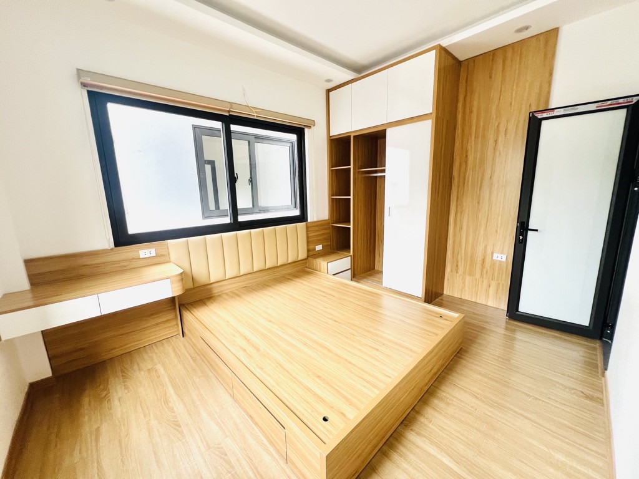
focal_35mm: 13
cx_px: 320
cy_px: 240
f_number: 1.8
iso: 100
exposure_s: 1/100
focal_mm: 1.57
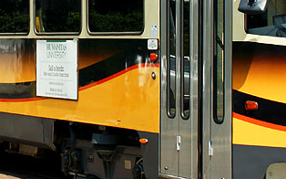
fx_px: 1361
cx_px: 86
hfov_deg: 12.0
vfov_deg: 7.5
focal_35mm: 175
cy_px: -7
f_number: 5
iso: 200
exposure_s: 1/500
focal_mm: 35
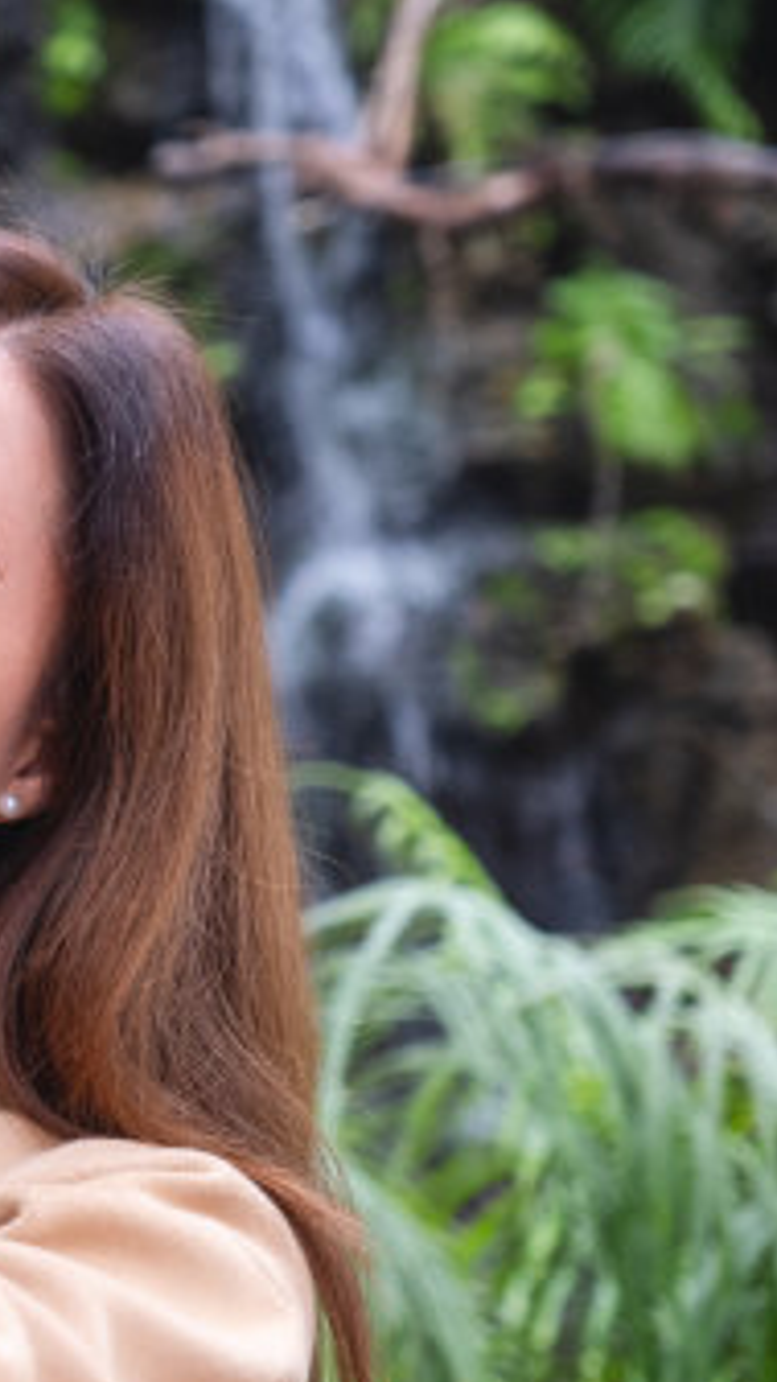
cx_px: -477
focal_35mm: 122
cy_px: 670
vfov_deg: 17.6
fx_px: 4469
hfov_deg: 9.6
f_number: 2.8
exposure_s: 1/60
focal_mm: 42.7
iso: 200
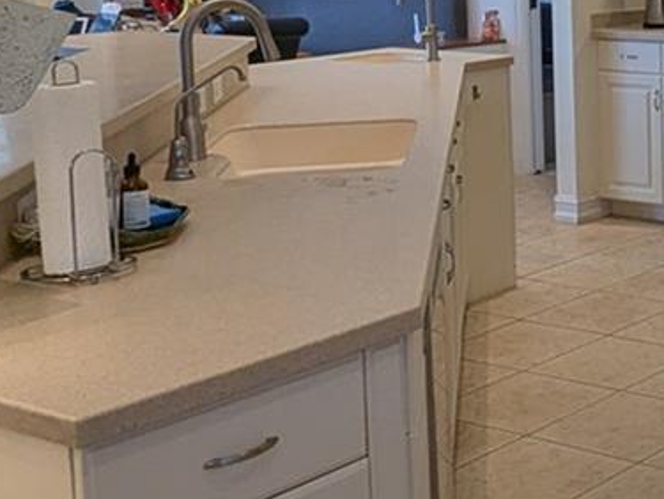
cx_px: 961
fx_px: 1306
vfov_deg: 21.1
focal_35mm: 68
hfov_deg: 23.5
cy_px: 34
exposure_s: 1/60
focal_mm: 2.35
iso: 96
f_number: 2.2
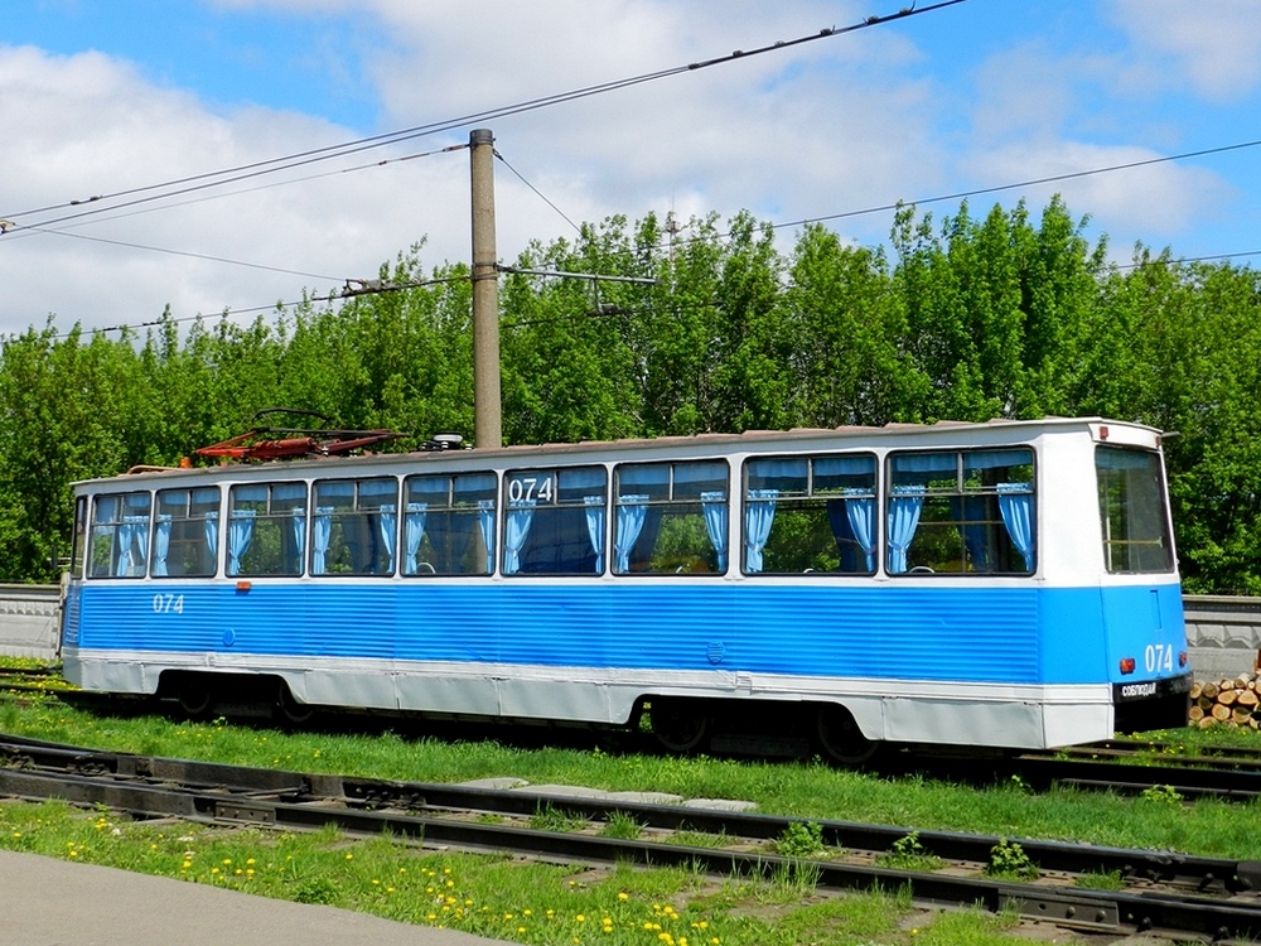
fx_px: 1676
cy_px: 473
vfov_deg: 31.5
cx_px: 630
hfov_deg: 41.2
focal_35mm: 46
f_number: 5
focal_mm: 8.1
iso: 160
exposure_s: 1/800
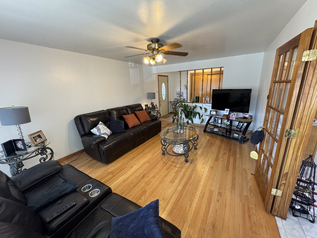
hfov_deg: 102.1
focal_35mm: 14
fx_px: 128
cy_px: 119
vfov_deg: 85.7
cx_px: 158
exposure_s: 1/60
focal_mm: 2.22
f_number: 2.2
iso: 250
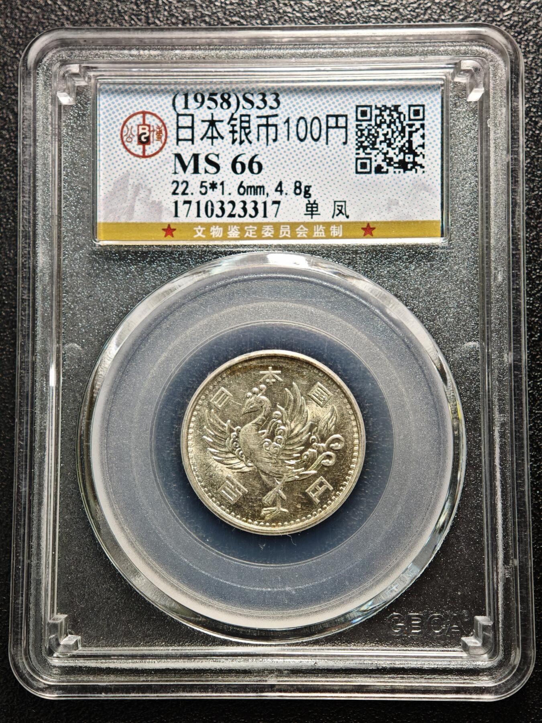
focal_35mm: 60
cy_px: 362
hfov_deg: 24.4
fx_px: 1253
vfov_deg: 32.2
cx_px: 271
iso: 500
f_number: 2
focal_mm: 9
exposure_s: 1/103
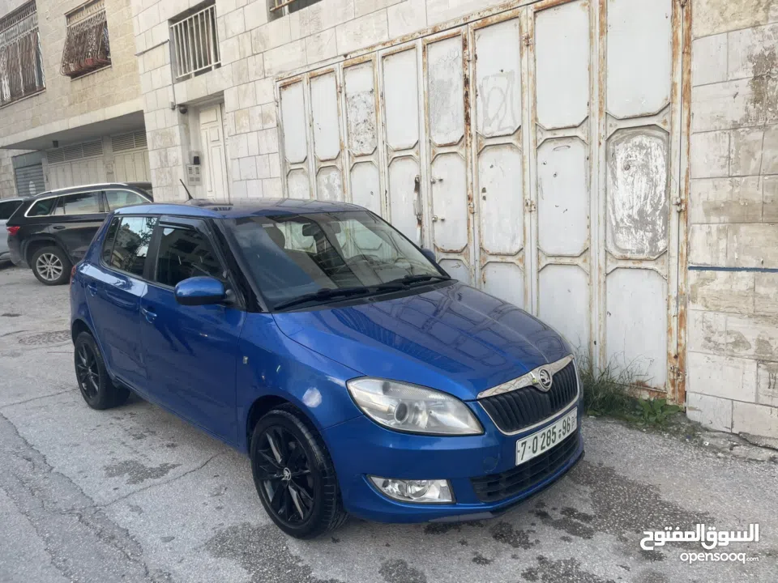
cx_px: 389
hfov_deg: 67.3
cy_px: 292
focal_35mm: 26
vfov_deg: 53.1
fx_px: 584
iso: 40
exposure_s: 1/121
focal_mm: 4.2
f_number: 1.6
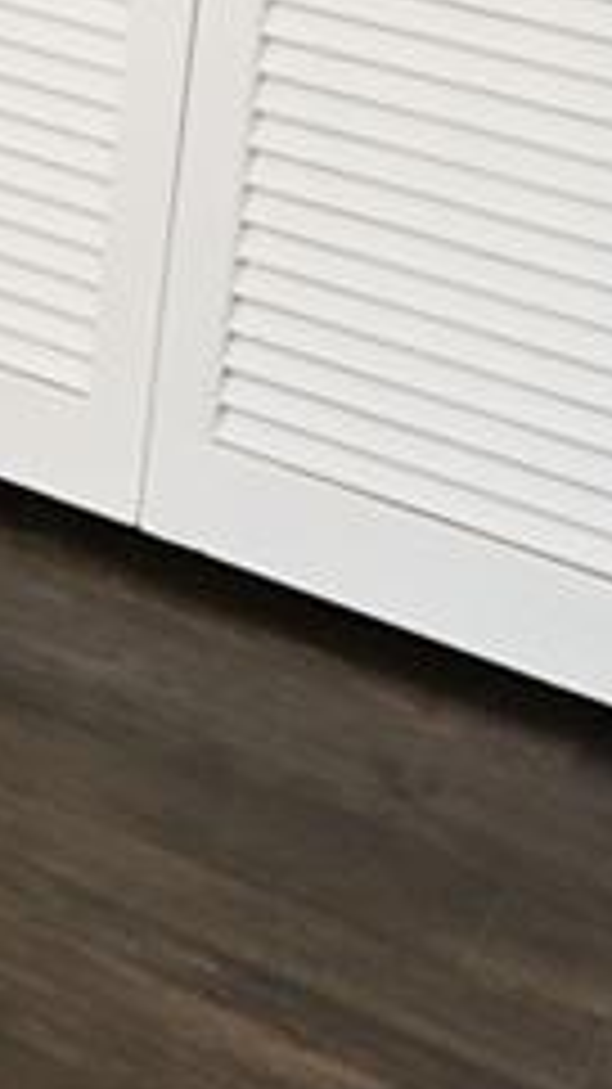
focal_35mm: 100
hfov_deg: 8.0
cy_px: -747
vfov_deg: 17.9
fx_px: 2900
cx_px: -1782
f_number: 4
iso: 4500
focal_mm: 14.5
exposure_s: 1/60
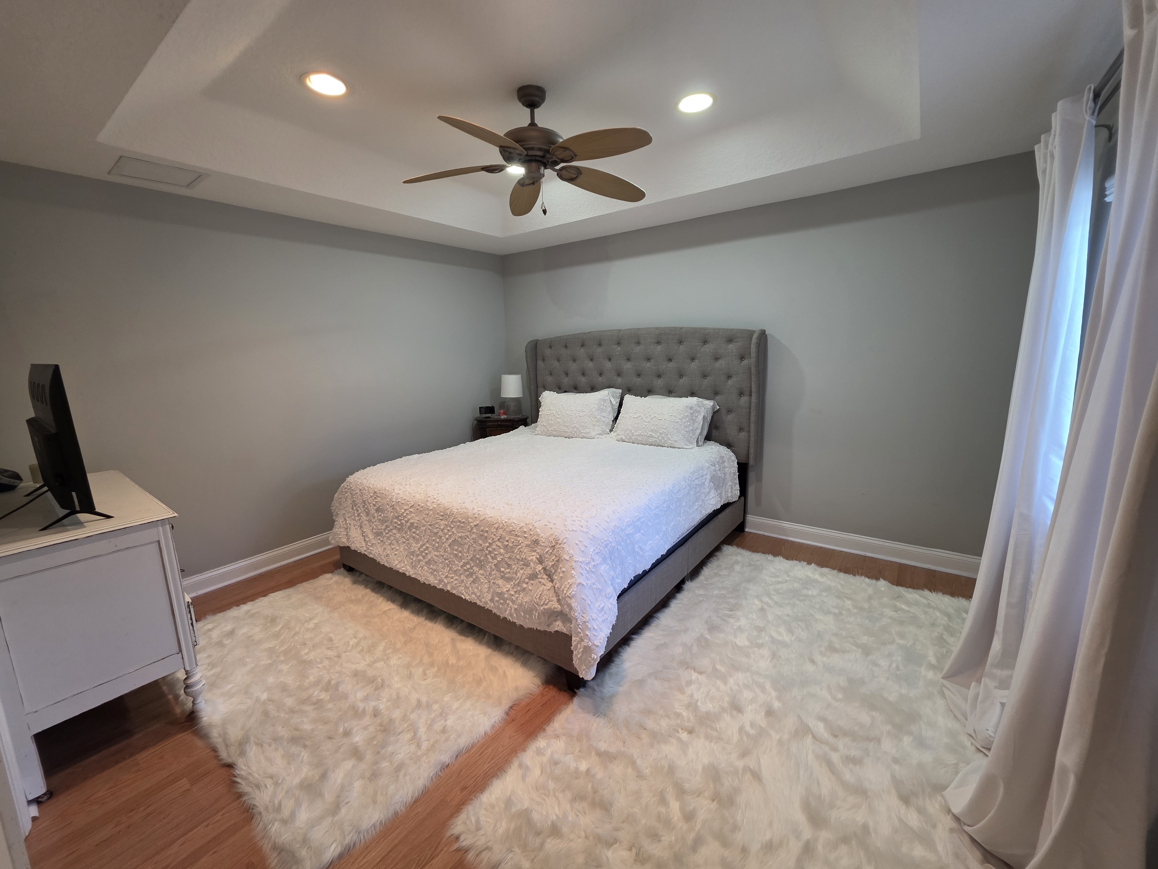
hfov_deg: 106.2
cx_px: 579
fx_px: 435
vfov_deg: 89.9
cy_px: 434
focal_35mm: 13
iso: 200
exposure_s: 1/60
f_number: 1.9
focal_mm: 2.2
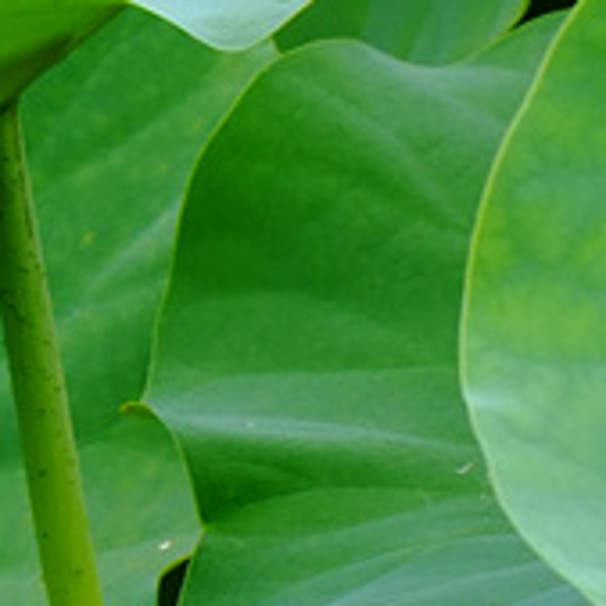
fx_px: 16855
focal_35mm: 851
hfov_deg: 2.1
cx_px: -414
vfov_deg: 2.1
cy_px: 108
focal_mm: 110
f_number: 11
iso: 200
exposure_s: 1/114
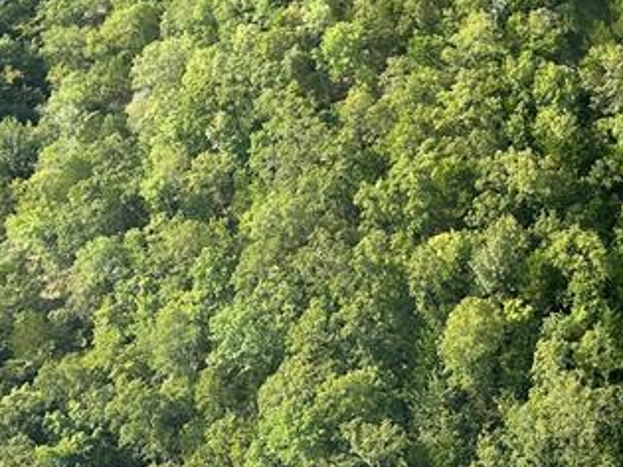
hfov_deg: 24.1
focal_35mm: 78
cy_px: -170
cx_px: 599
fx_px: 1403
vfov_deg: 17.5
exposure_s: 1/1339
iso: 80
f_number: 1.78
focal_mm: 6.86
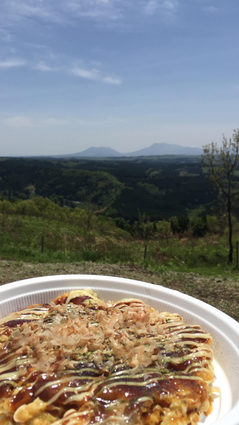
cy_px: 215
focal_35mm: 32
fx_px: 361
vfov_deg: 61.0
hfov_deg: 36.7
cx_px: 110
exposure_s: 1/3300
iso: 32
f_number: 2.2
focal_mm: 4.15
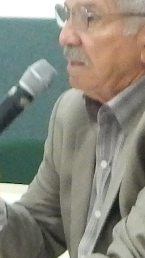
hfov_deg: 5.7
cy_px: 318
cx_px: -61
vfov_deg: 10.0
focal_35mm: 213
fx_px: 1456
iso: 400
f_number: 3
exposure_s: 1/15
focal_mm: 4
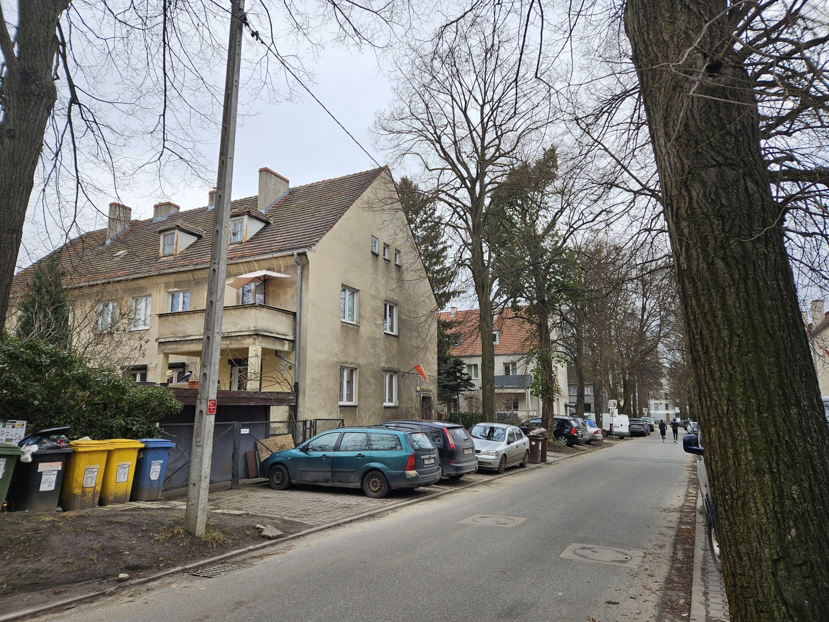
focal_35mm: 23
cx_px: 414
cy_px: 311
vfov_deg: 58.9
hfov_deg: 73.9
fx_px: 551
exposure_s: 1/475
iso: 25
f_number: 1.8
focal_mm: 5.4
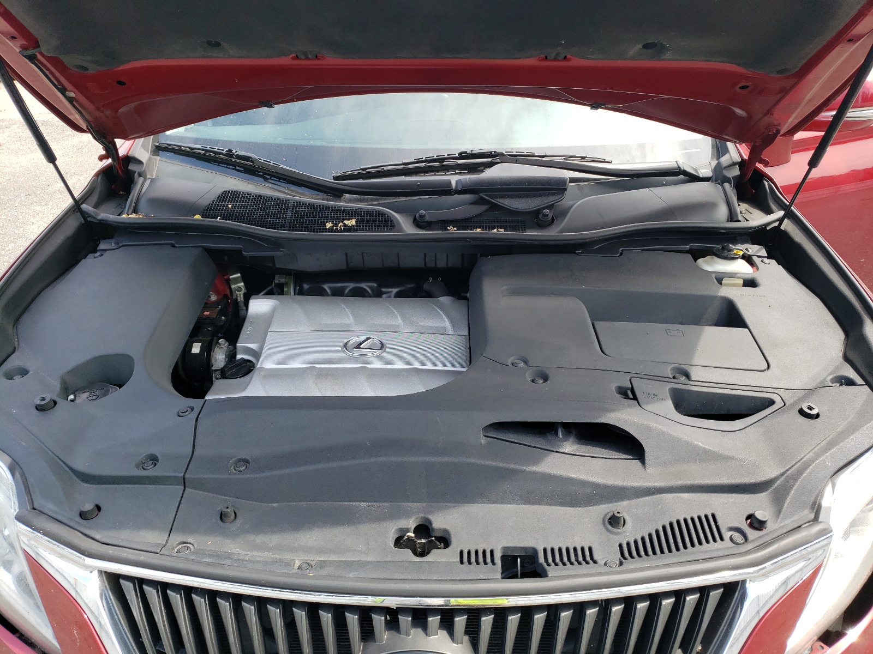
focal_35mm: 26
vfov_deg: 53.1
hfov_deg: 67.3
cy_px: 327
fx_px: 656
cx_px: 436
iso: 50
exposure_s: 1/625
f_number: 1.5
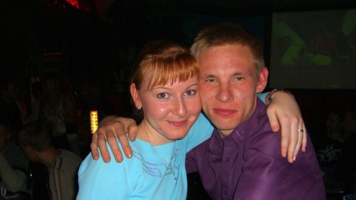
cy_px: 135
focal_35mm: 42
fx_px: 397
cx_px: 180
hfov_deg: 48.3
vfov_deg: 28.2
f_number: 2.8
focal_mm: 7.9
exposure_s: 1/60
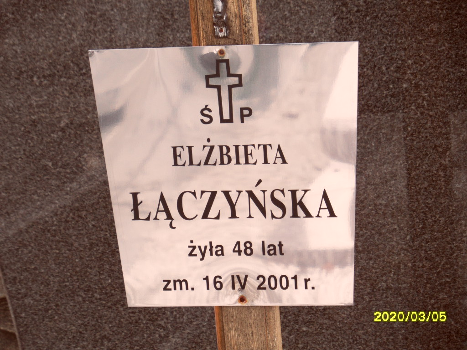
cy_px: 175
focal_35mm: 180
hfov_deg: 11.0
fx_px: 2428
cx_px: 234
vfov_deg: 8.2
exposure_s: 1/60
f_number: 4.4
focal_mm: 29.7
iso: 100
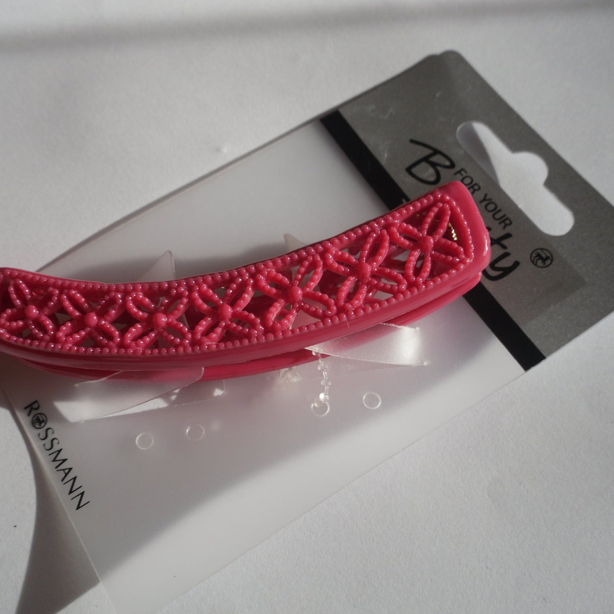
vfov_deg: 31.6
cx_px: 260
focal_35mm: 54
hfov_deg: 31.6
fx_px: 1084
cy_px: 306
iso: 80
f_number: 8.2
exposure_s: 1/82
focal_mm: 6.3
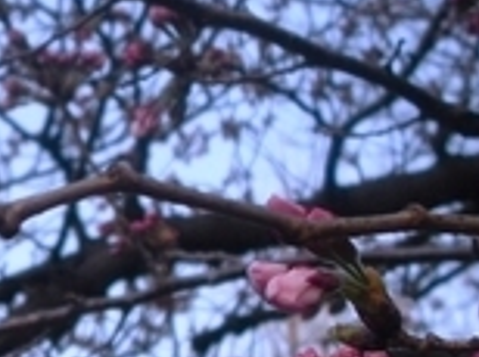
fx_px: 1990
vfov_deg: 10.3
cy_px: 256
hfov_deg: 13.2
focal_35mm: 144
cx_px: -168
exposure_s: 1/250
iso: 100
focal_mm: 6.3
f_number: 3.1
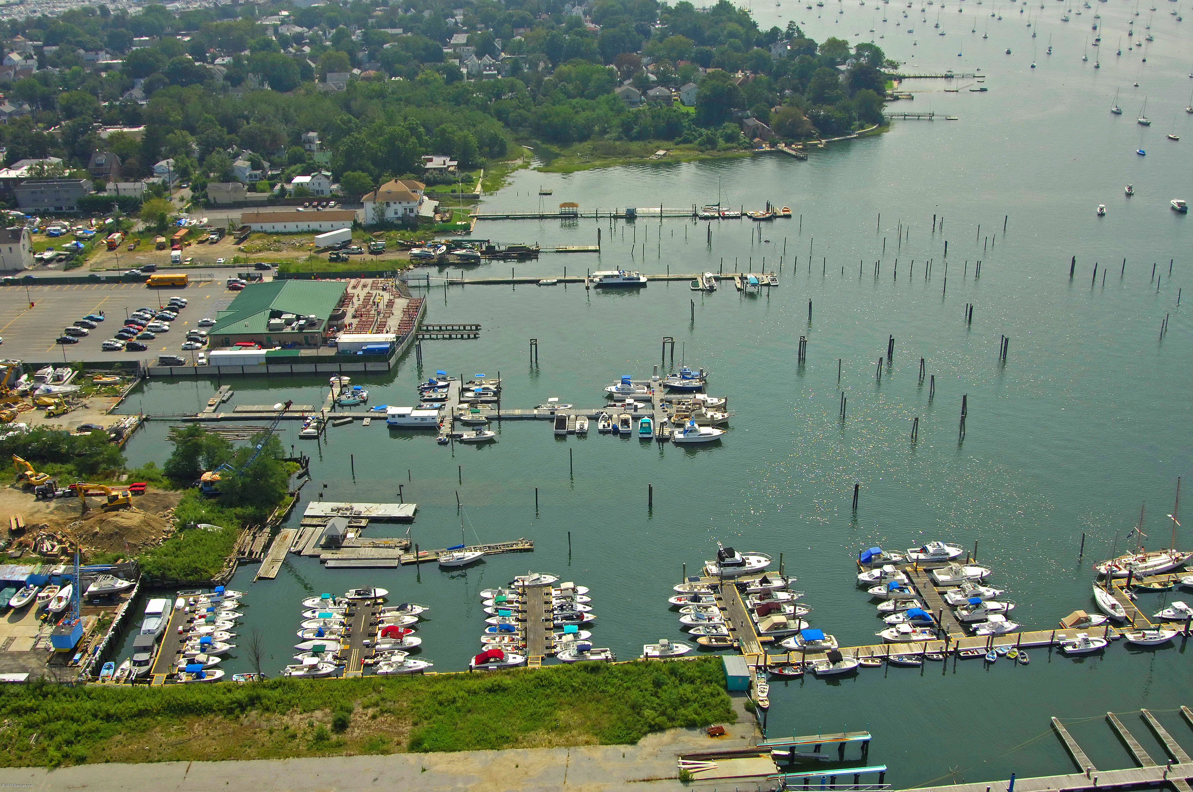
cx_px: 596
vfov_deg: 36.8
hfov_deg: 53.2
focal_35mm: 36
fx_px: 1192
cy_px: 396
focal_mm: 24
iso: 400
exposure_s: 1/1000
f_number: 8
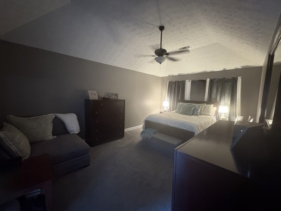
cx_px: 140
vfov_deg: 85.7
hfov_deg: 102.1
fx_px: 114
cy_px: 106
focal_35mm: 14
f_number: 2.2
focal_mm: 2.22
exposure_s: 1/40
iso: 1000
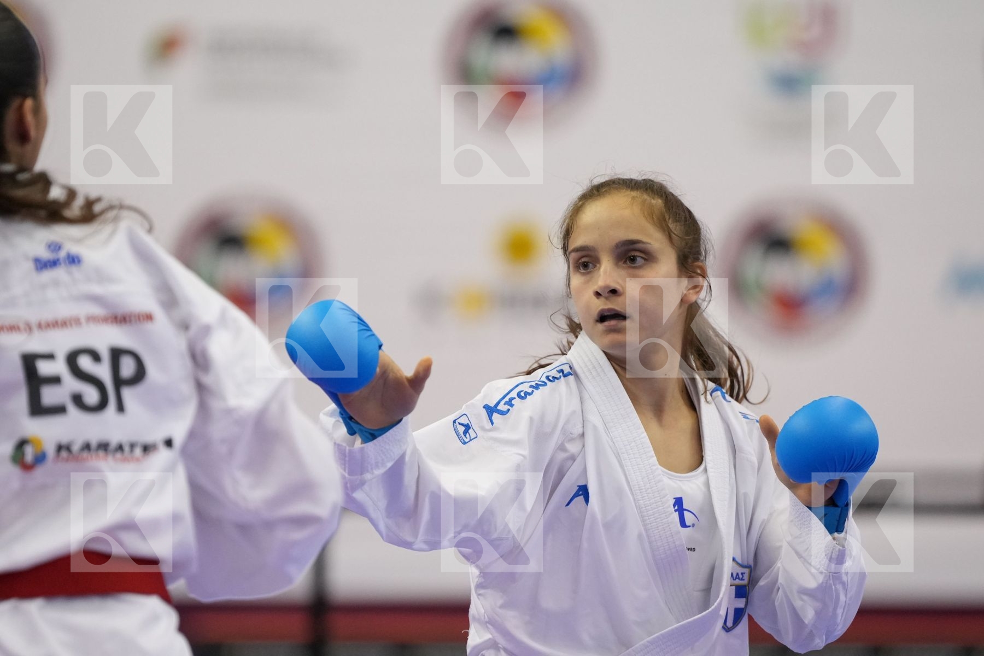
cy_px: 328
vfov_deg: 4.6
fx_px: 8199
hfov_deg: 6.9
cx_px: 492
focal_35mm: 300
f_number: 2.8
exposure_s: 1/1000
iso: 2500
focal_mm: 200
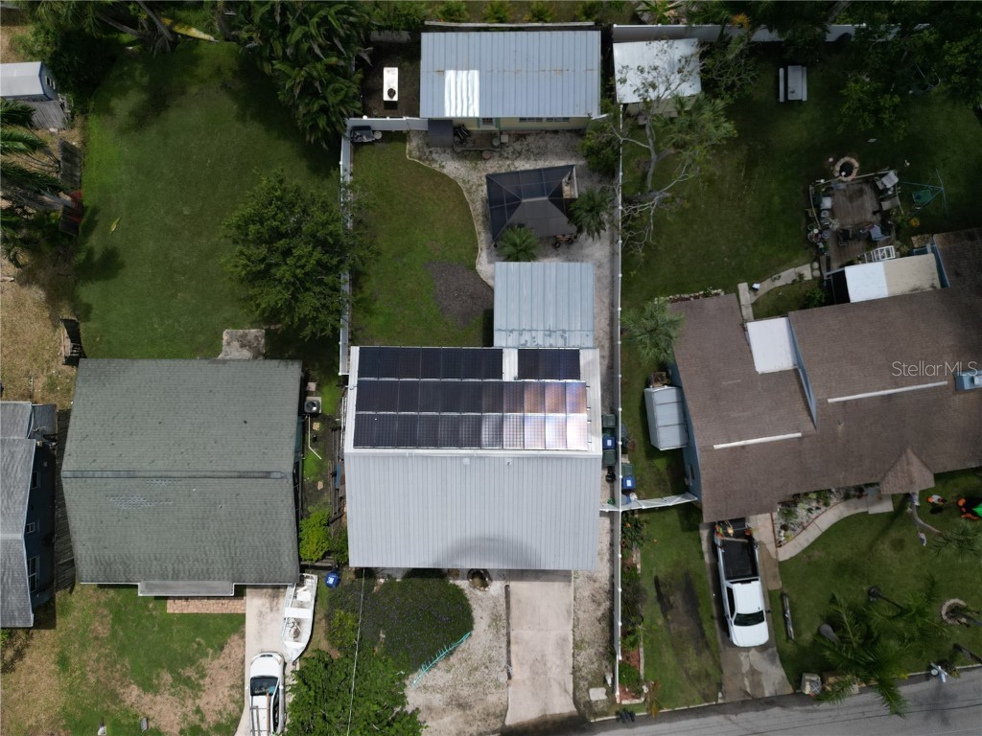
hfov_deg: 71.6
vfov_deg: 56.8
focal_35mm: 24
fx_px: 681
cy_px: 368
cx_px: 491
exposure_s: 1/160
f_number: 1.7
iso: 120
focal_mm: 6.72
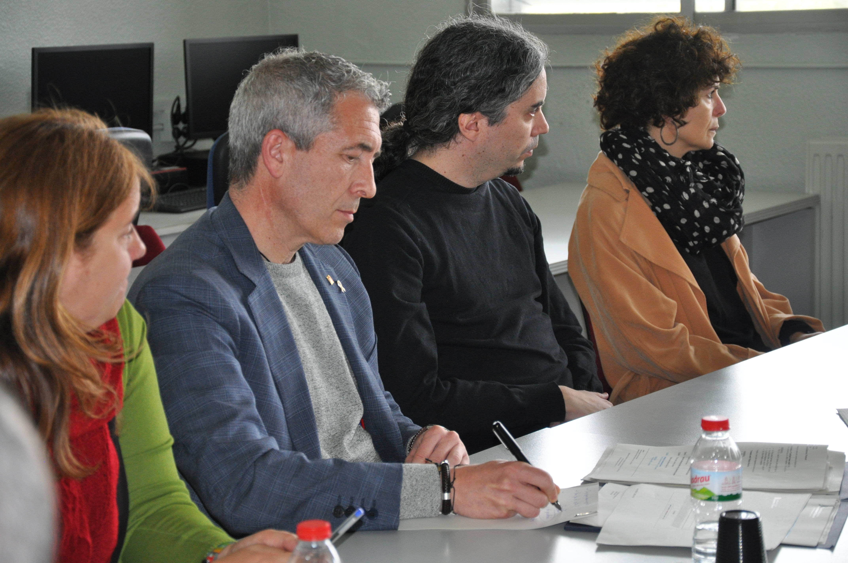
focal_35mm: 99
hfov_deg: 20.6
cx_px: 424
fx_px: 2329
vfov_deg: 13.8
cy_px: 282
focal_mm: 66
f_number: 5.3
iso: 800
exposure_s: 1/100
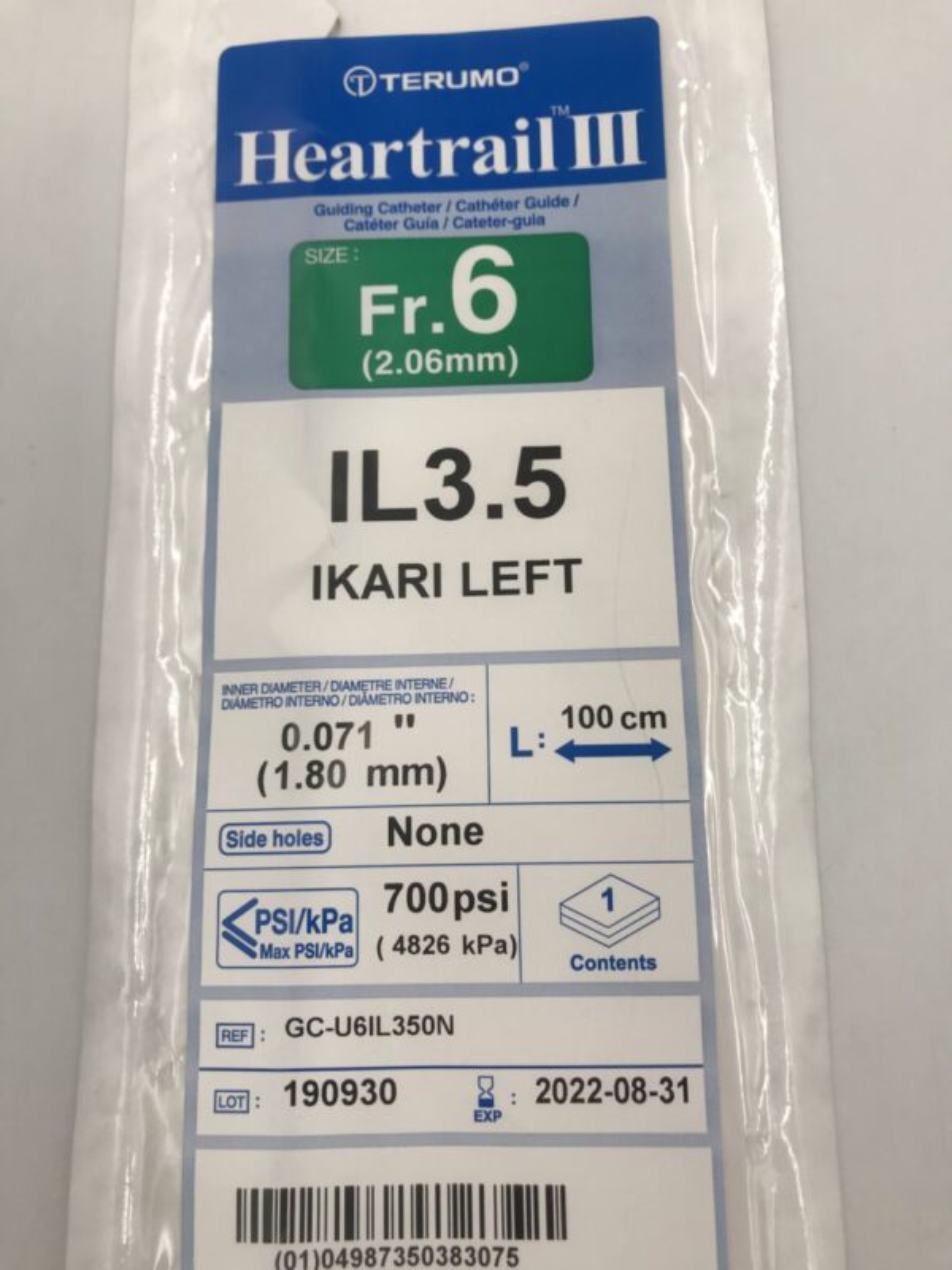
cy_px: 635
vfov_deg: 63.4
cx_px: 476
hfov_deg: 49.7
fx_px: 1027
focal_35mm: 28
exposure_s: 1/147
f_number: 1.8
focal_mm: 3.99
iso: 20
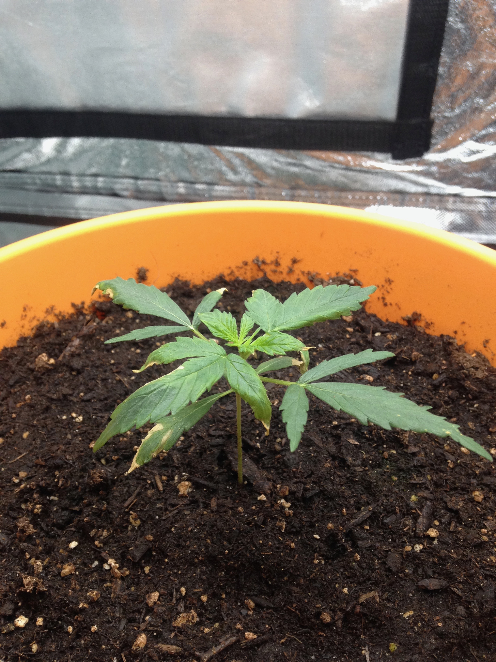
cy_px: 331
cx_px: 248
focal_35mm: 33
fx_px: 630
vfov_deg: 55.4
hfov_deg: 42.9
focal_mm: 4.12
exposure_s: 1/120
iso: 80
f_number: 2.4
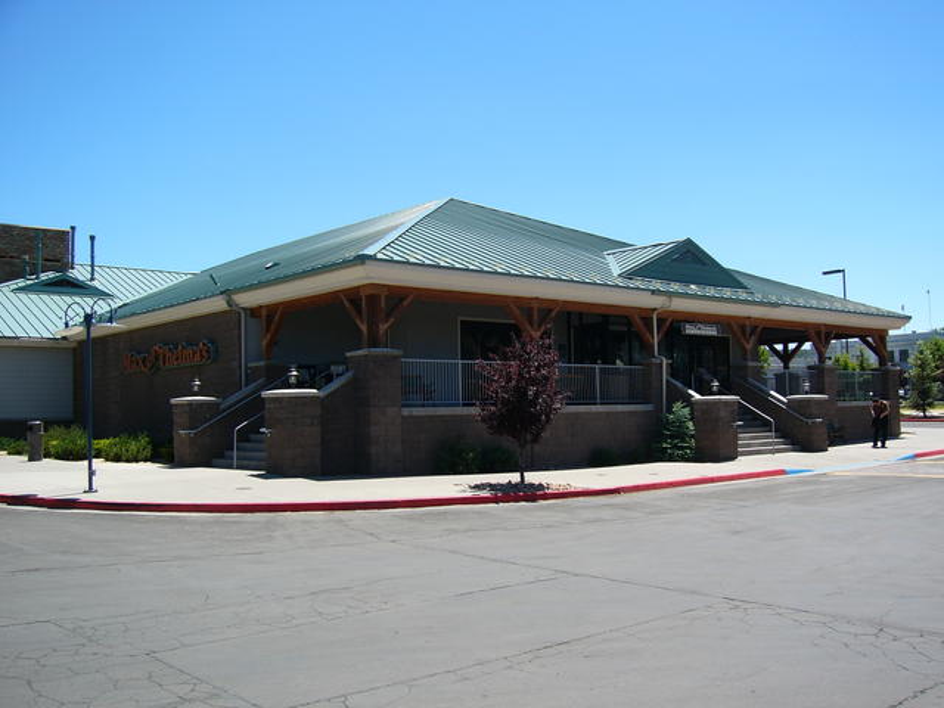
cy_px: 354
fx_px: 954
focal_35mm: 35
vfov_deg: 40.7
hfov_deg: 52.6
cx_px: 472
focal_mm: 5.8
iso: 50
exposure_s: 1/100
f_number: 8
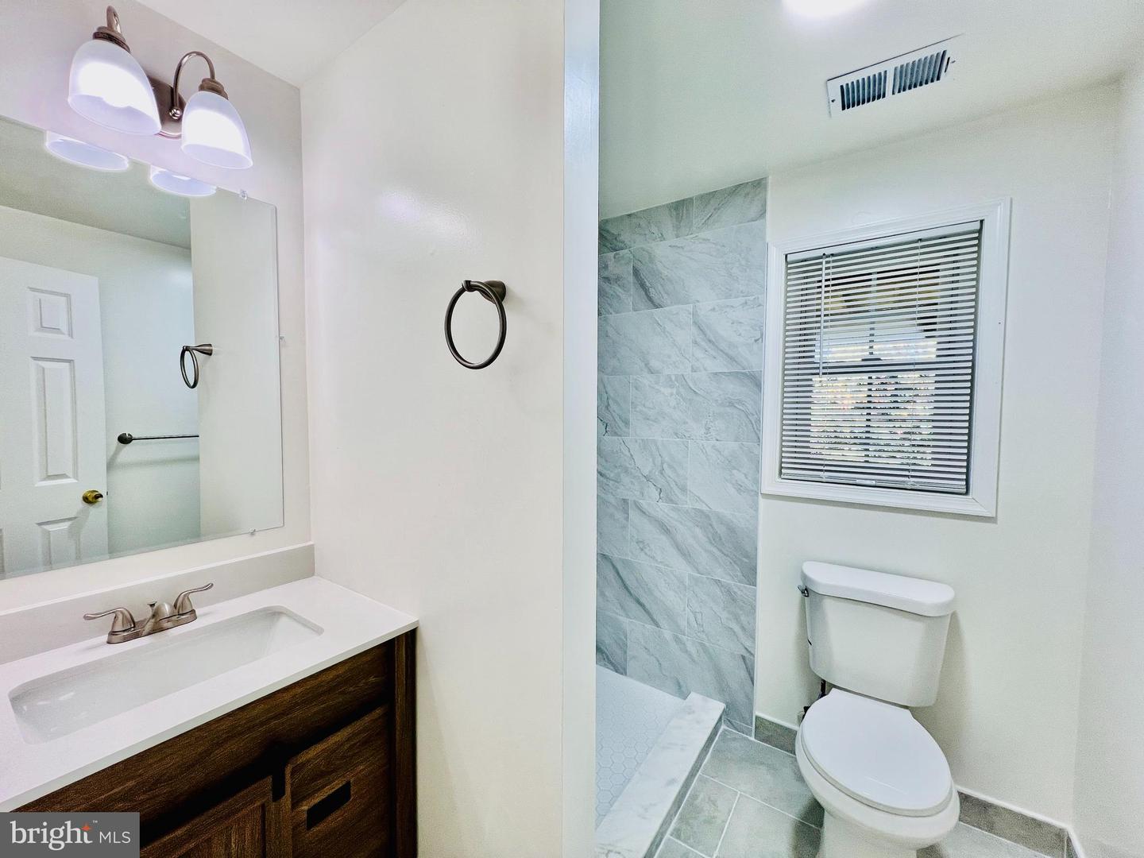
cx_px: 572
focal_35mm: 13
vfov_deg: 89.9
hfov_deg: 106.2
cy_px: 429
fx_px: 430
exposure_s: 1/120
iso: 64
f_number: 1.8
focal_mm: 1.57
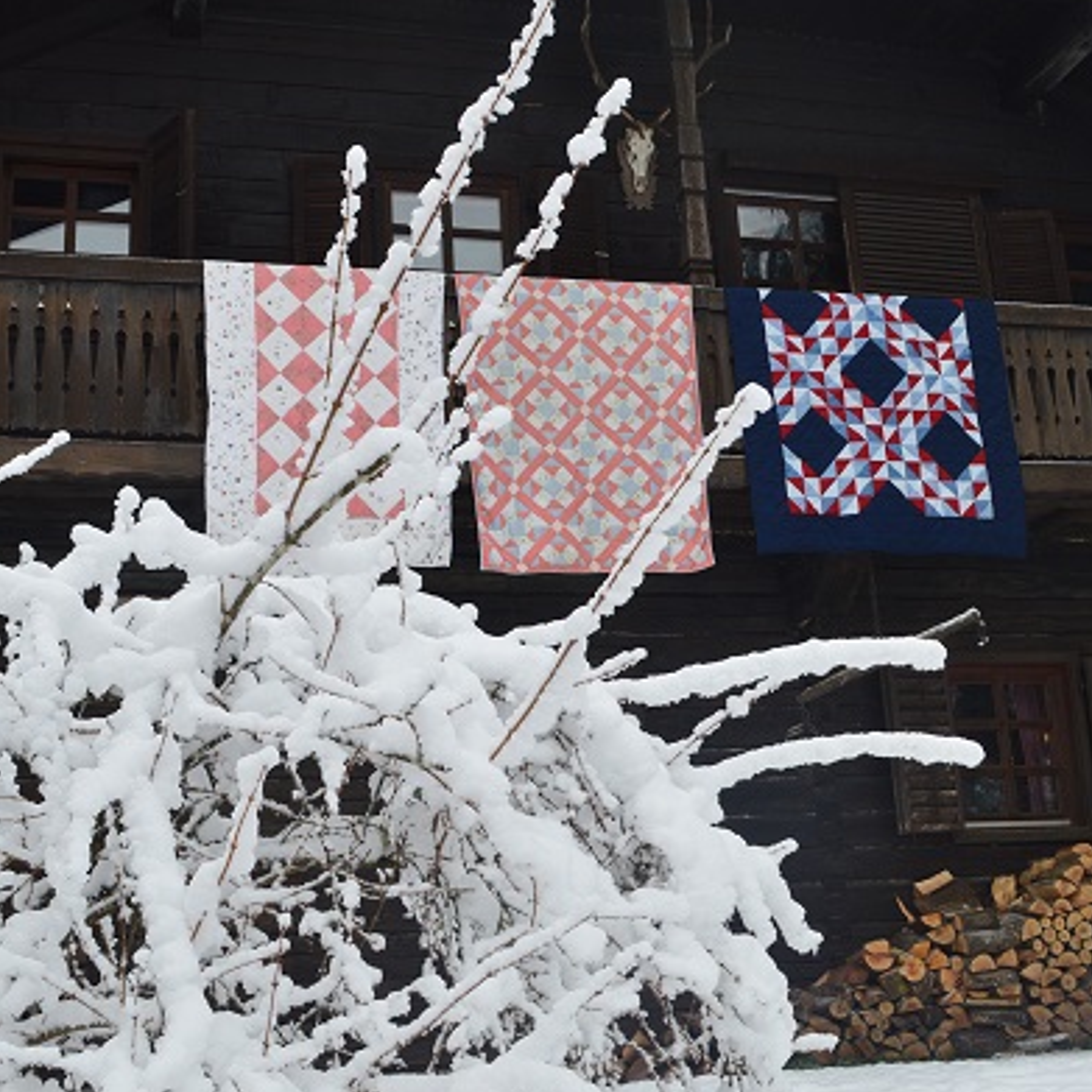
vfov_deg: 36.1
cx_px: 480
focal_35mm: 47
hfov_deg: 36.0
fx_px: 1677
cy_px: 550
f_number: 9
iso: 400
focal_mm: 24
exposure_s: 1/125
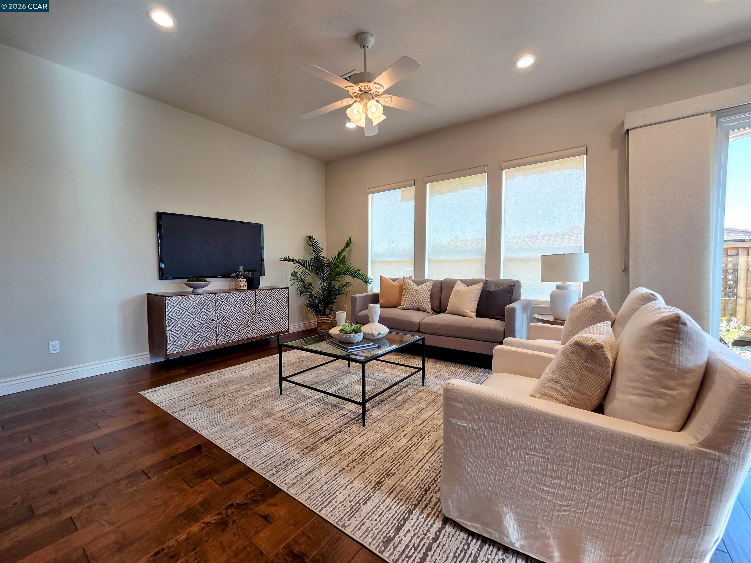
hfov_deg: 106.2
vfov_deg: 89.9
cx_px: 376
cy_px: 282
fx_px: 282
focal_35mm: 13
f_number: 2.2
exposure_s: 1/120
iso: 100
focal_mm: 2.2
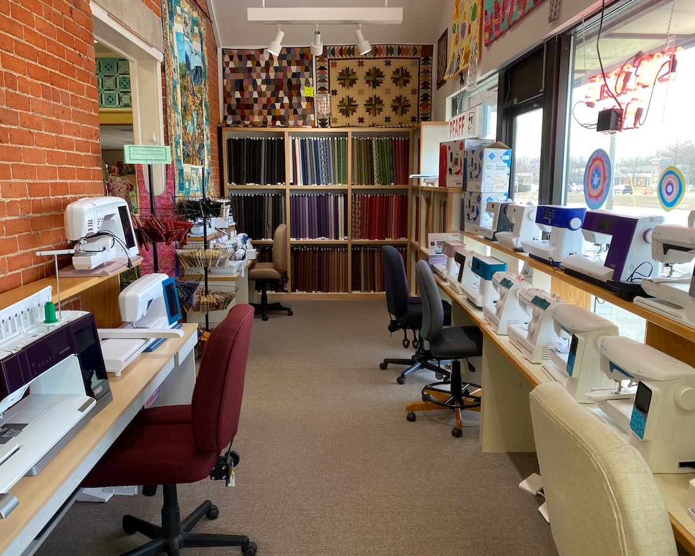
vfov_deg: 51.5
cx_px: 340
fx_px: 576
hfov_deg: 62.2
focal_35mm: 28
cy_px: 272
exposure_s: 1/60
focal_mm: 4.25
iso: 80
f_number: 1.8
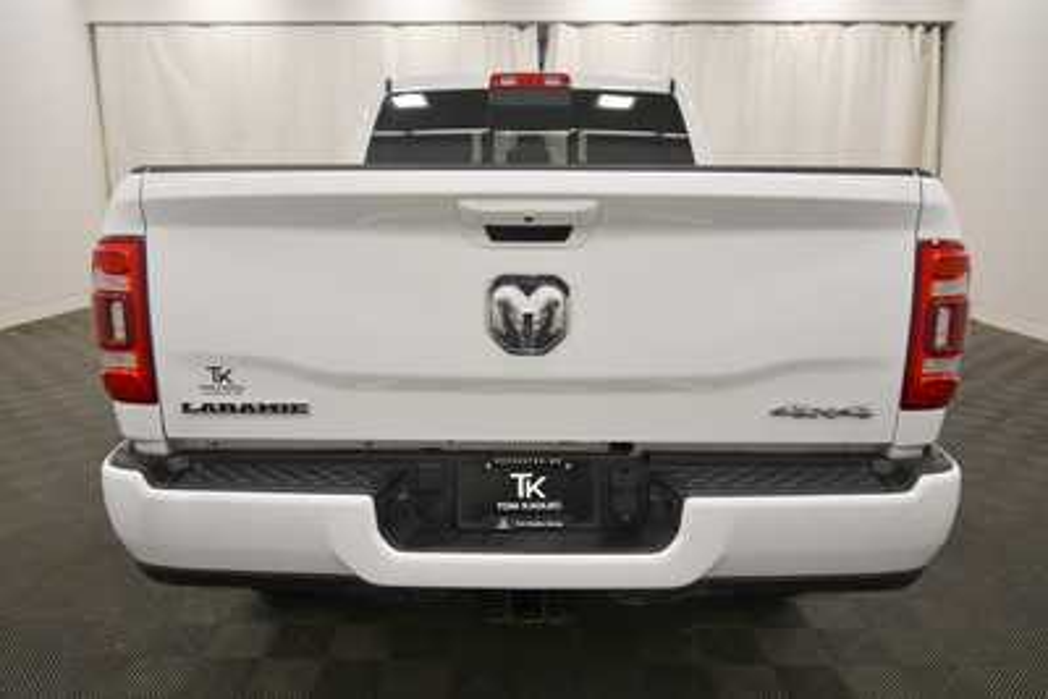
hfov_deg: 67.4
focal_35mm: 27
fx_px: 786
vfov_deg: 48.0
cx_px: 524
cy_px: 350
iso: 720
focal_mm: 18
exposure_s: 1/250
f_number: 5.3
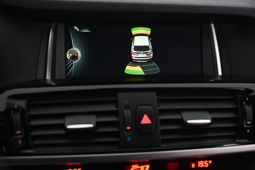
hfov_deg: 44.5
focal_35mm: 44
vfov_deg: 30.5
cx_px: 128
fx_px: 311
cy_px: 85
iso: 2000
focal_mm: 44
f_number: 4
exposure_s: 1/20
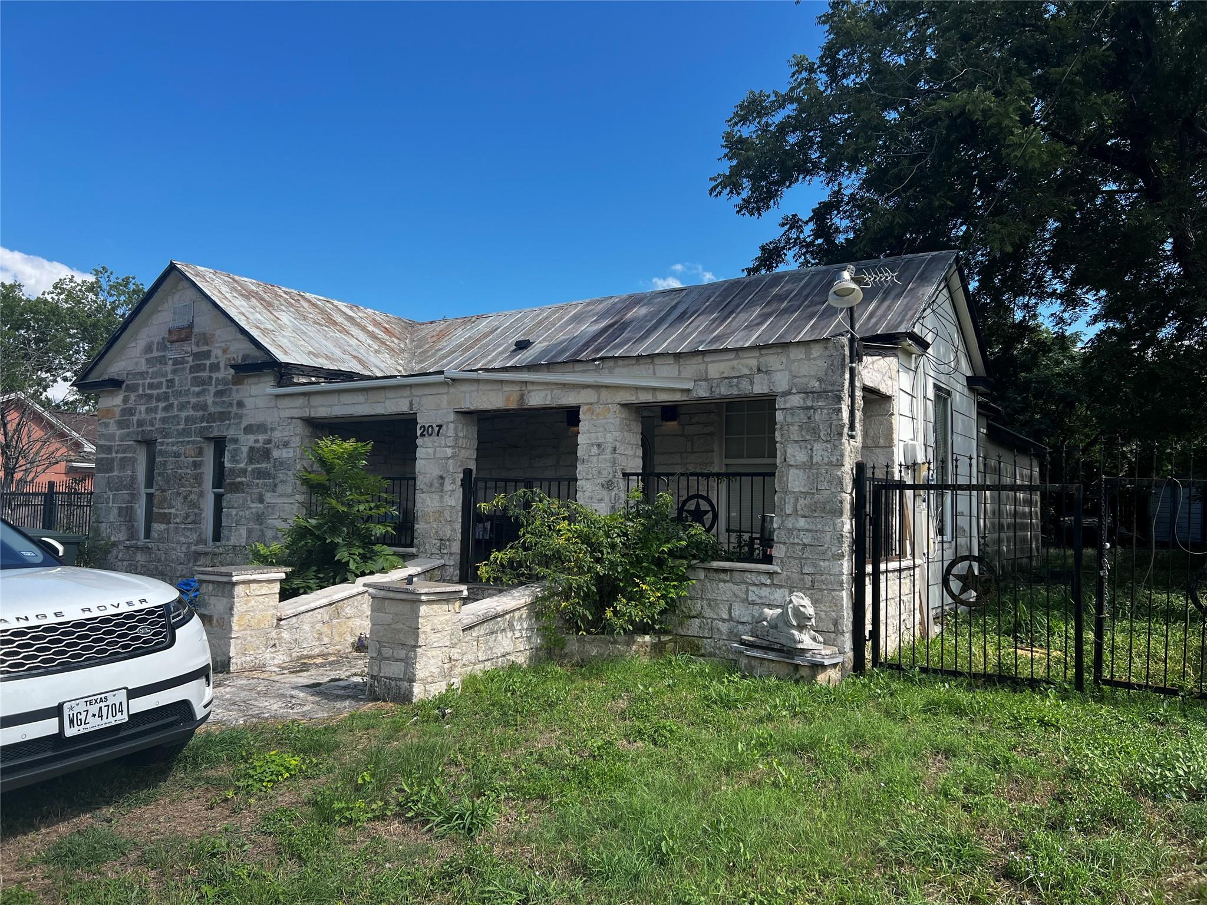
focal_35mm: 26
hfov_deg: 67.3
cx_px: 604
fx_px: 907
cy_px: 452
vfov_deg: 53.1
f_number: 1.5
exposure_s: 1/2695
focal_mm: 5.7
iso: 50
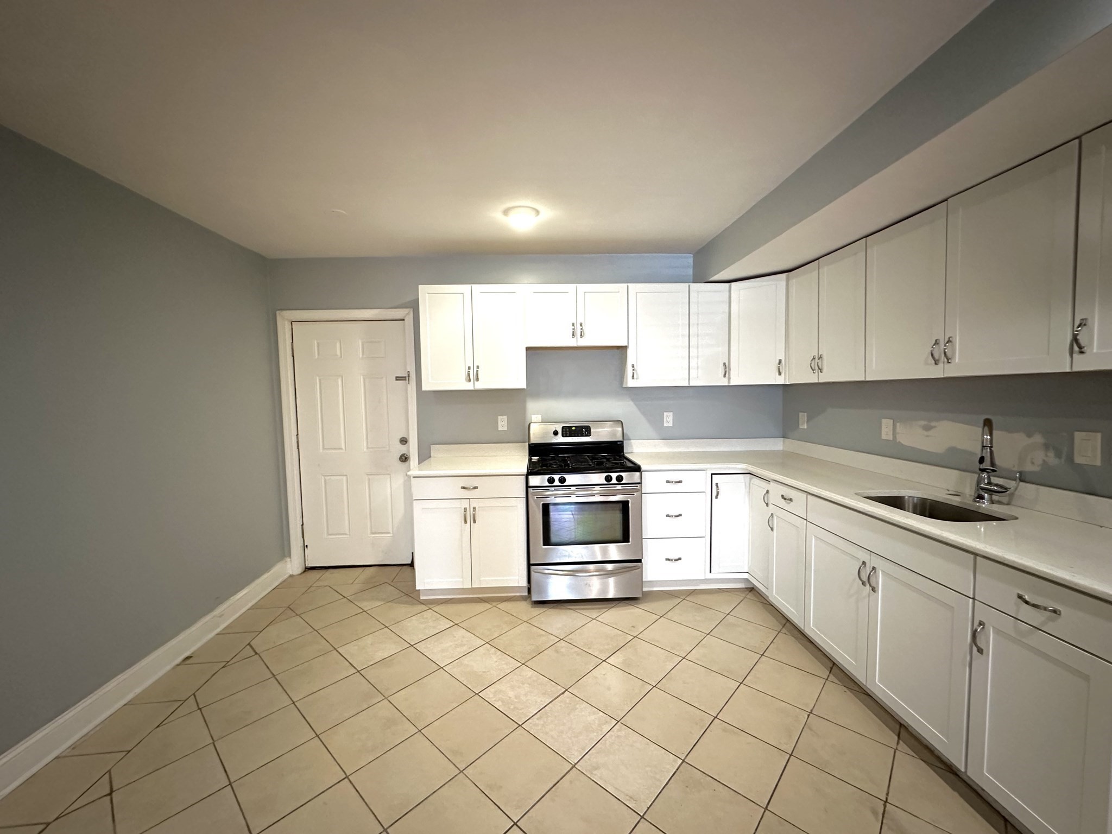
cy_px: 417
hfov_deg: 102.1
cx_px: 556
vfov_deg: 85.7
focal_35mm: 14
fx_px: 450
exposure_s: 1/60
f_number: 2.2
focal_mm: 2.22
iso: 320
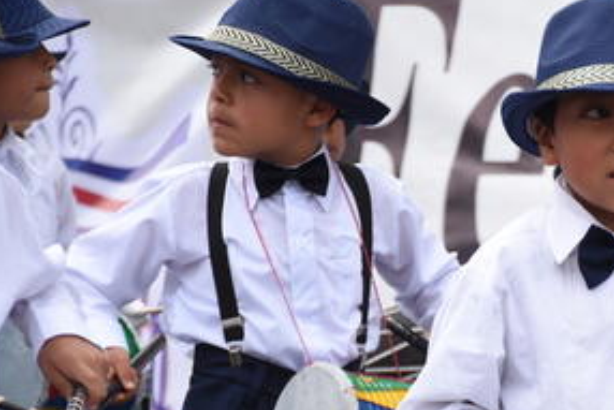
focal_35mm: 236
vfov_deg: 5.8
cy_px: 331
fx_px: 4027
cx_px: 524
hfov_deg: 8.7
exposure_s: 1/2500
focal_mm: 90
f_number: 5.3
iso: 1000
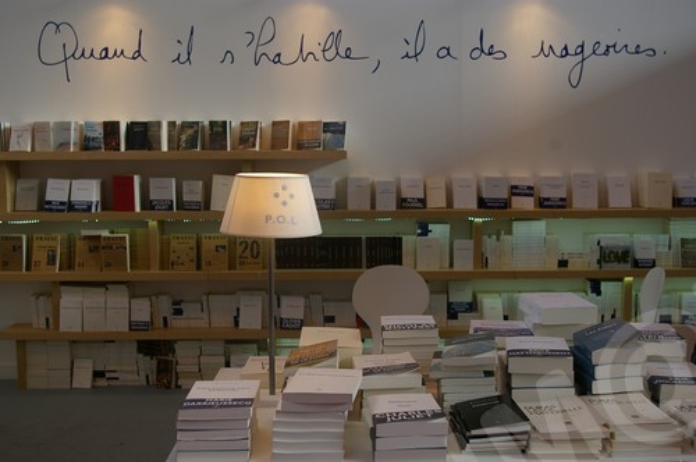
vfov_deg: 31.8
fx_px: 811
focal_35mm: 42
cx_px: 348
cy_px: 231
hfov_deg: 46.5
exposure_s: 1/90
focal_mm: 28
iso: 200
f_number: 4.5
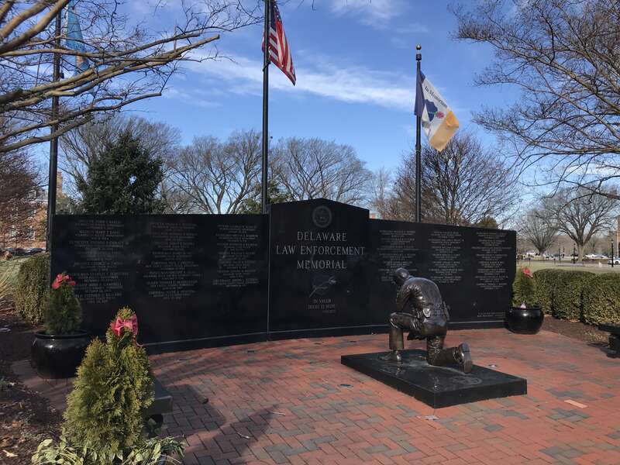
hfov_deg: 63.4
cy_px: 232
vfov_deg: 49.7
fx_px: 502
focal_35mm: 28
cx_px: 310
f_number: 1.8
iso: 20
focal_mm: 3.99
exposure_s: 1/1153
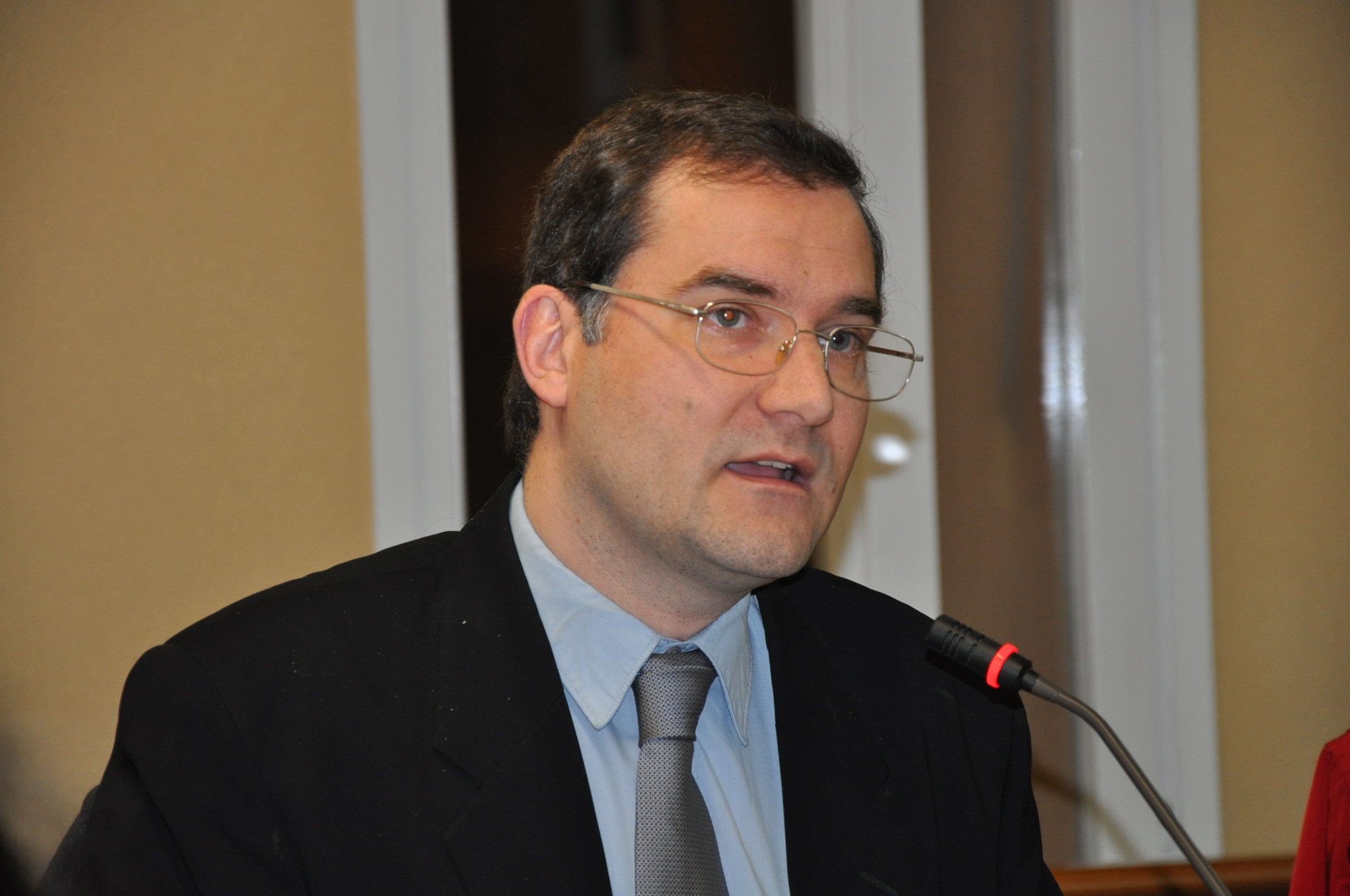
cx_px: 675
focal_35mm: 158
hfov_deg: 13.1
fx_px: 5899
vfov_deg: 8.7
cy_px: 448
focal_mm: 105
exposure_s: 1/60
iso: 800
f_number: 5.6
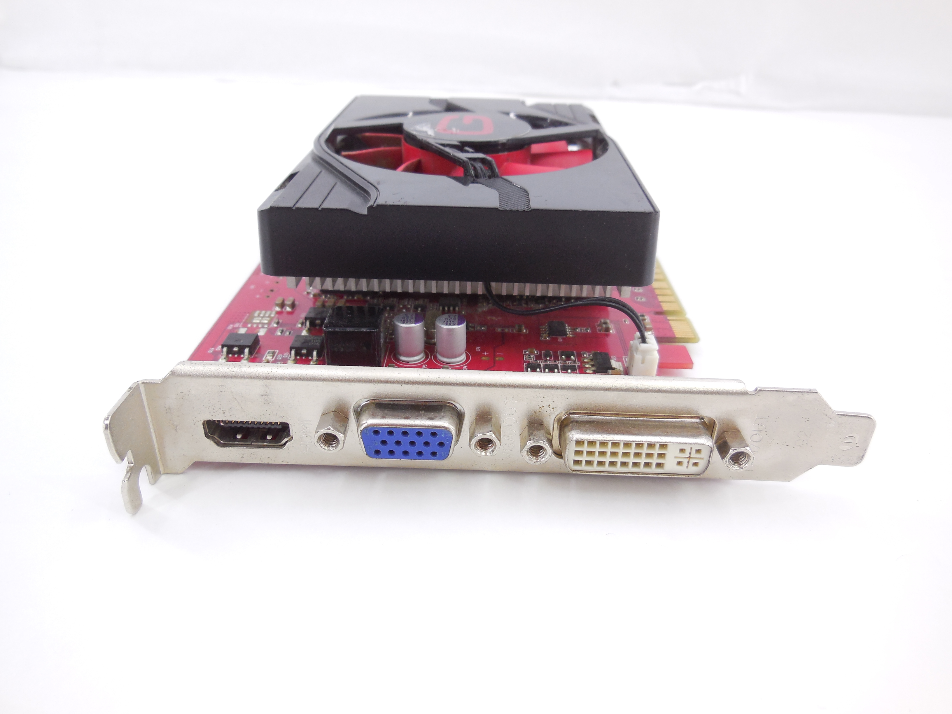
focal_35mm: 25
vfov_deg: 54.9
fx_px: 688
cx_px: 476
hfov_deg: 69.4
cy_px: 357
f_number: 3.1
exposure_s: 1/50
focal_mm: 4.5
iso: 125
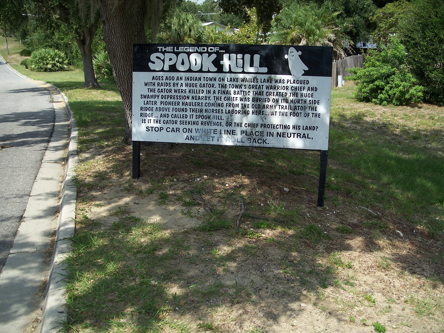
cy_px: 166
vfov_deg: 38.7
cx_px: 222
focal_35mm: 37
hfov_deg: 50.1
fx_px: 475
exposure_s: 1/640
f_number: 2.8
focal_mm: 7.8
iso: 64
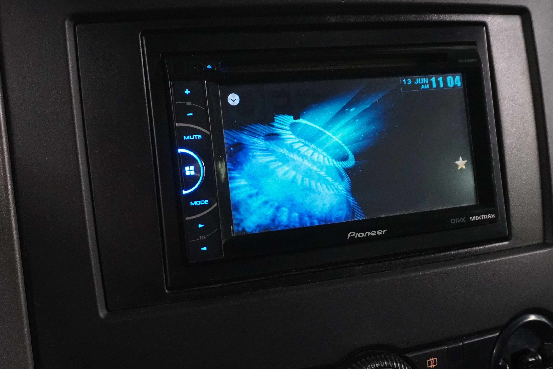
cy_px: 161
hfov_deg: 42.0
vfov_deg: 28.8
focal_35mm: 47
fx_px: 718
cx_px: 321
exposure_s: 1/60
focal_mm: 21
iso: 4000
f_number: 4
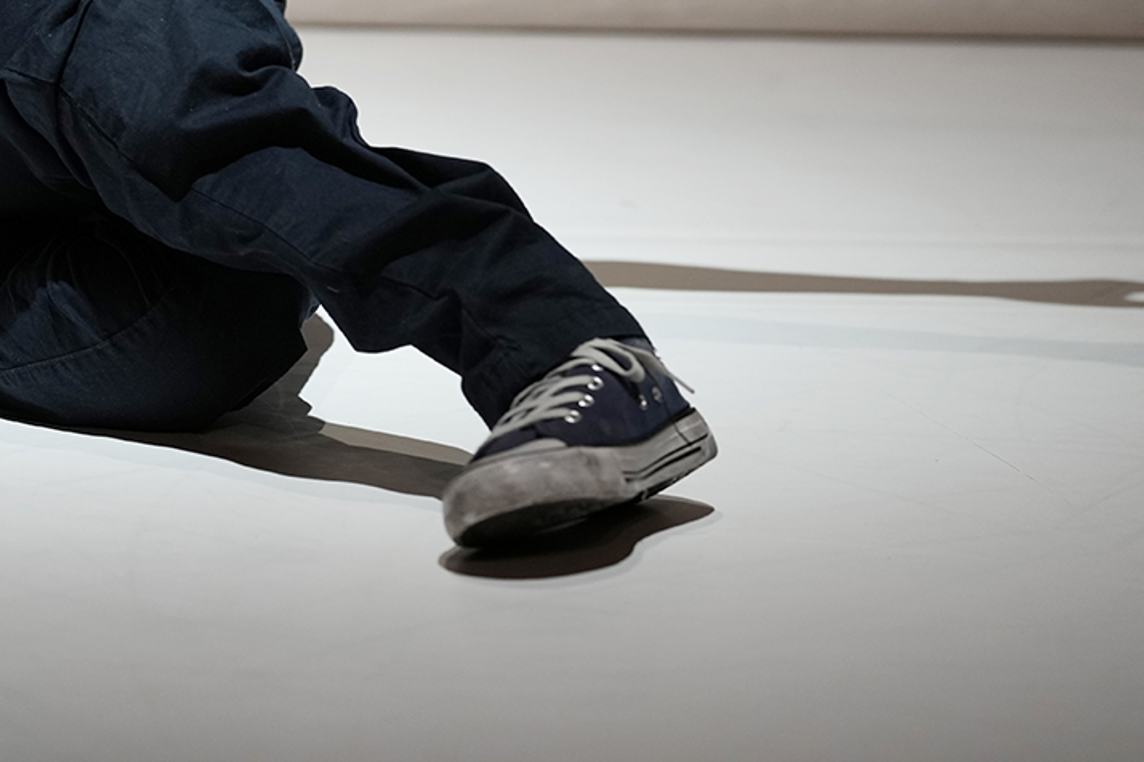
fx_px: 12011
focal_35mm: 378
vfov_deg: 3.6
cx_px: -232
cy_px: -92
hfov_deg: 5.4
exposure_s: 1/100
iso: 500
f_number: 2.8
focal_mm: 135
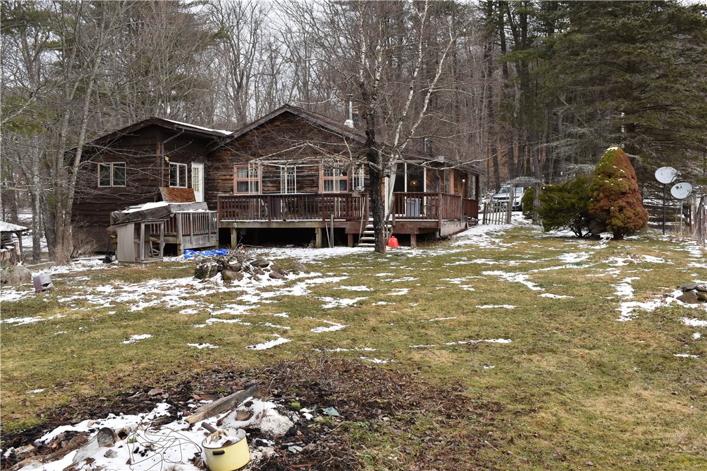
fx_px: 707
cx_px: 354
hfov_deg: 53.1
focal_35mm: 36
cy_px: 236
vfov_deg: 36.9
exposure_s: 1/250
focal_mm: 24
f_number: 8
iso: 160
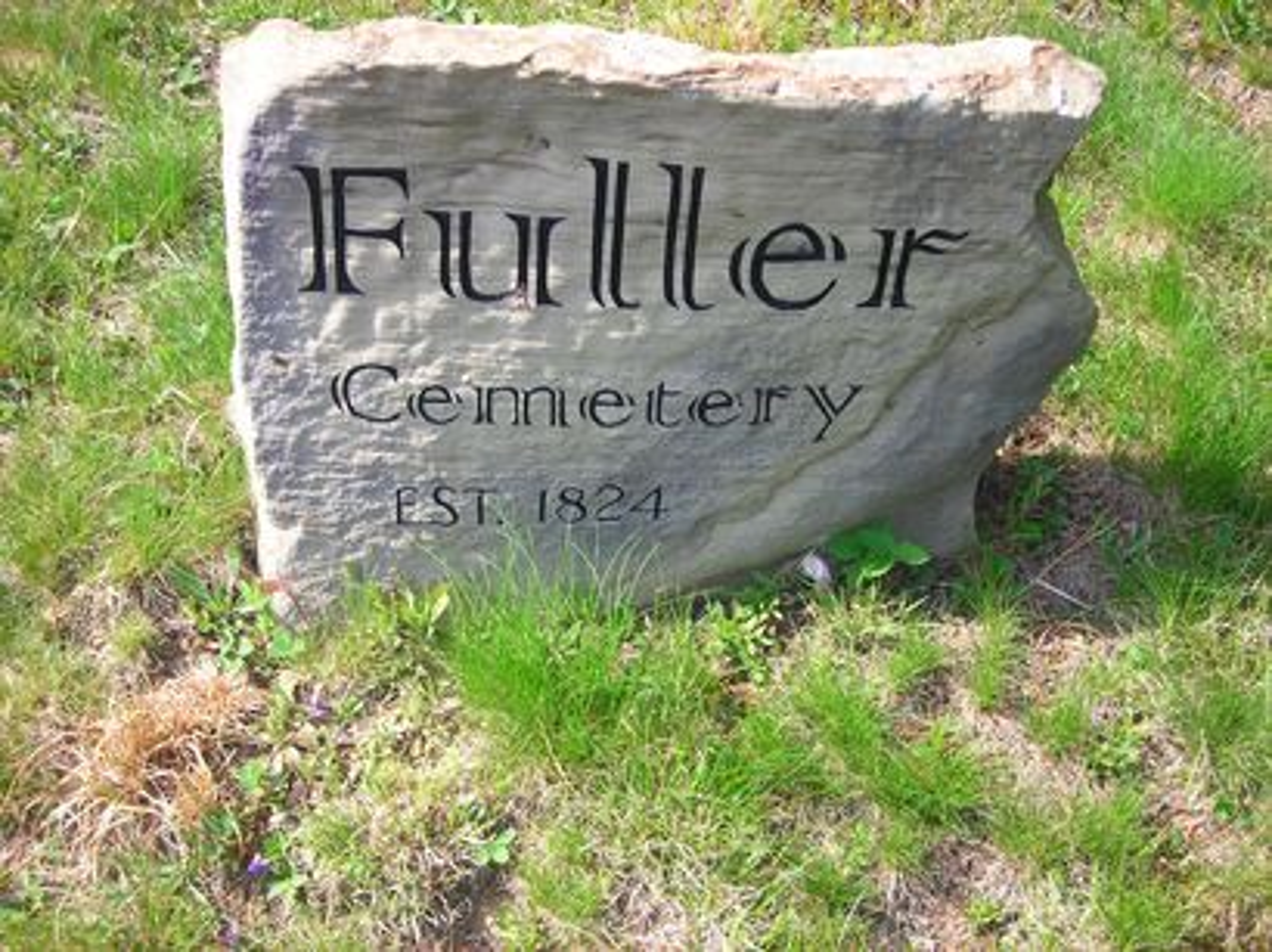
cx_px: 636
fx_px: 1726
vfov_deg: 30.8
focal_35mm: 47
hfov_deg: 40.5
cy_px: 476
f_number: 3.4
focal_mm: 7.8
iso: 50
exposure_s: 1/140
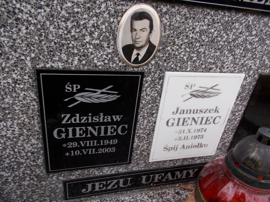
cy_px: 101
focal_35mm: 26
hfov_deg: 67.3
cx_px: 135
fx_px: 203
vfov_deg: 53.1
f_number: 3.2
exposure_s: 1/40
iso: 80
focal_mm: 4.6
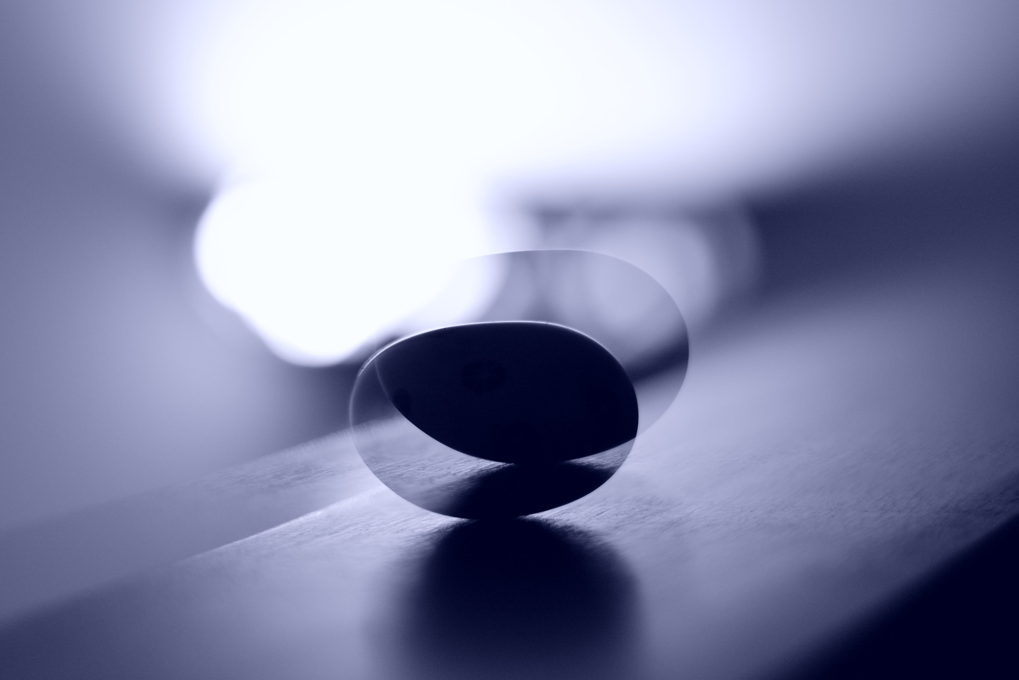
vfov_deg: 18.2
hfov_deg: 27.0
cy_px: 340
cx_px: 510
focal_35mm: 75
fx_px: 2123
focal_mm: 50
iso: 400
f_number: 1.8
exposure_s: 1/1250
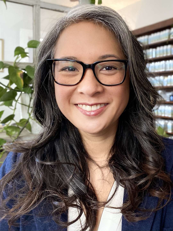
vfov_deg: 67.3
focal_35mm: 26
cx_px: 86
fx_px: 173
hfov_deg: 53.1
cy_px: 116
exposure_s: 1/60
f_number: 1.8
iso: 400
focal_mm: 4.25
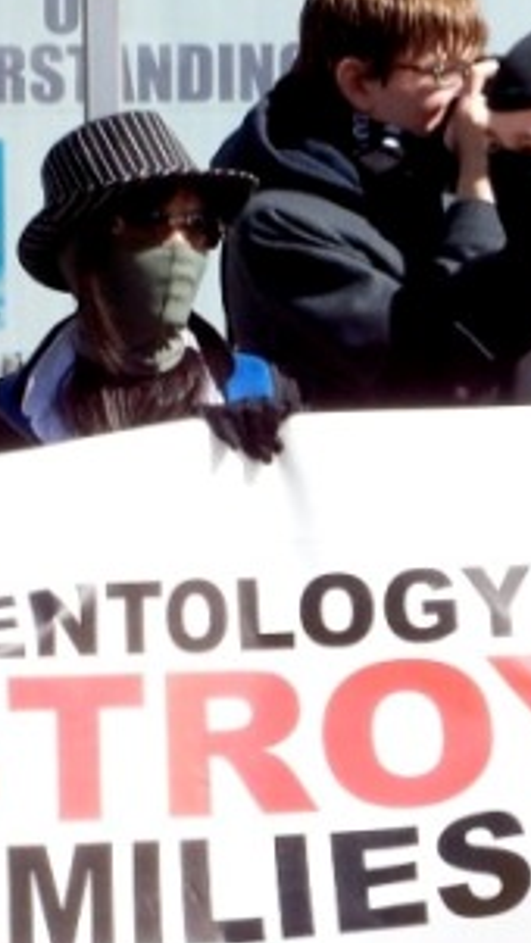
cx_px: 134
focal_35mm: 689
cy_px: 520
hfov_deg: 1.8
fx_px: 17237
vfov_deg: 3.1
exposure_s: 1/125
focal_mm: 39.8
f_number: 7.1
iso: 64
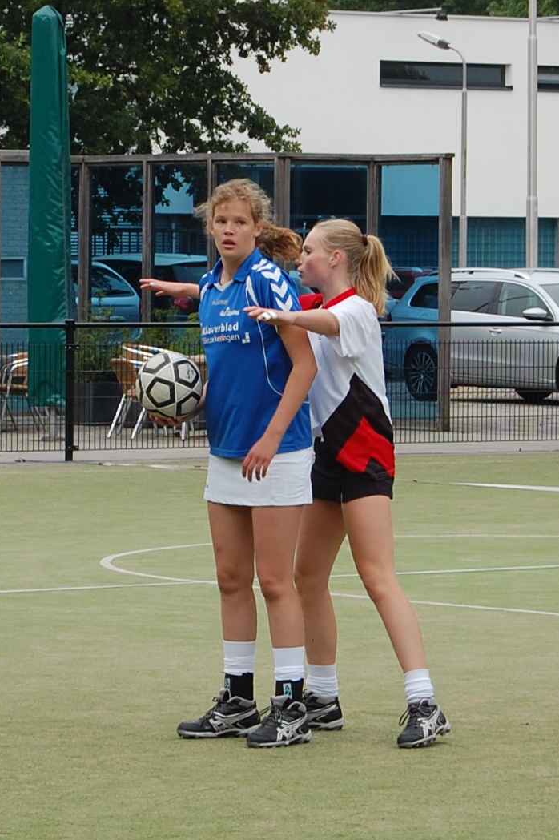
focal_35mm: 83
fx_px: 1936
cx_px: 252
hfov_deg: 16.4
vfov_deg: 24.5
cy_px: 450
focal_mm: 50
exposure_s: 1/250
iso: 200
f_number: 8
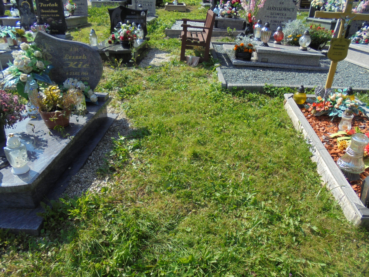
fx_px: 277
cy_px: 138
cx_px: 184
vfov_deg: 53.1
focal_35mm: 26
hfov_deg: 67.3
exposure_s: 1/500
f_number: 3.5
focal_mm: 4.6
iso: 100
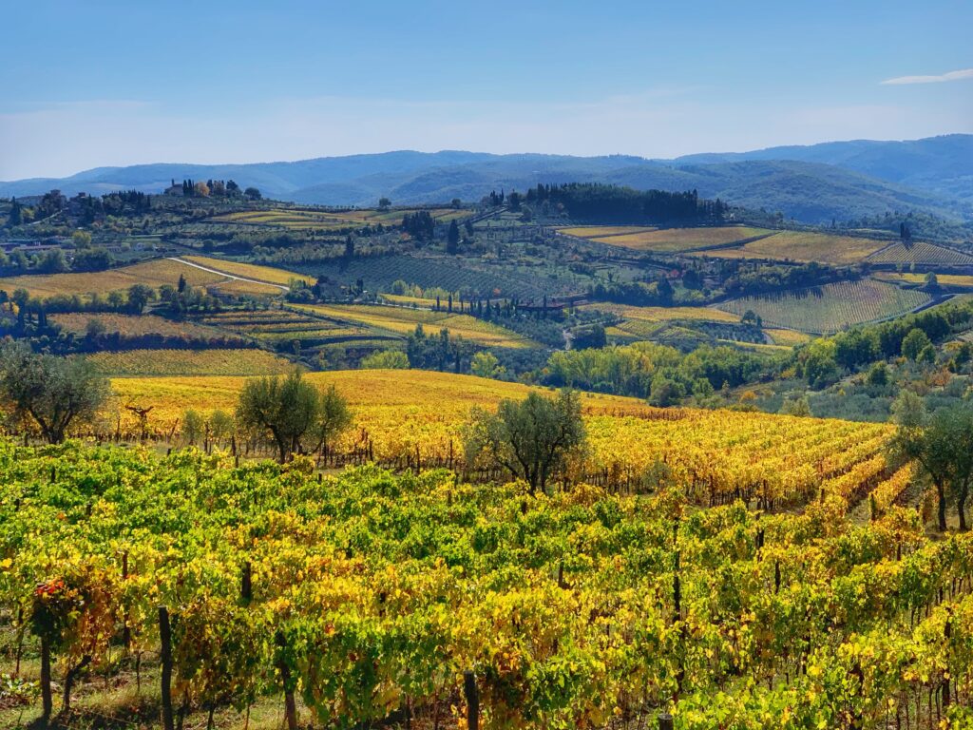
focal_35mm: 52
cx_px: 486
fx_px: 1462
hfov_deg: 36.8
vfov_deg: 28.0
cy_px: 365
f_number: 2.4
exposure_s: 1/4785
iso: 16
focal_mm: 6
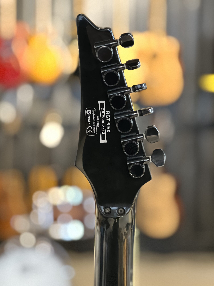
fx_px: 635
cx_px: 107
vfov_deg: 25.3
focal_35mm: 77
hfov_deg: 19.1
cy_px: 143
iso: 1250
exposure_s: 1/14
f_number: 2.8
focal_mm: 9
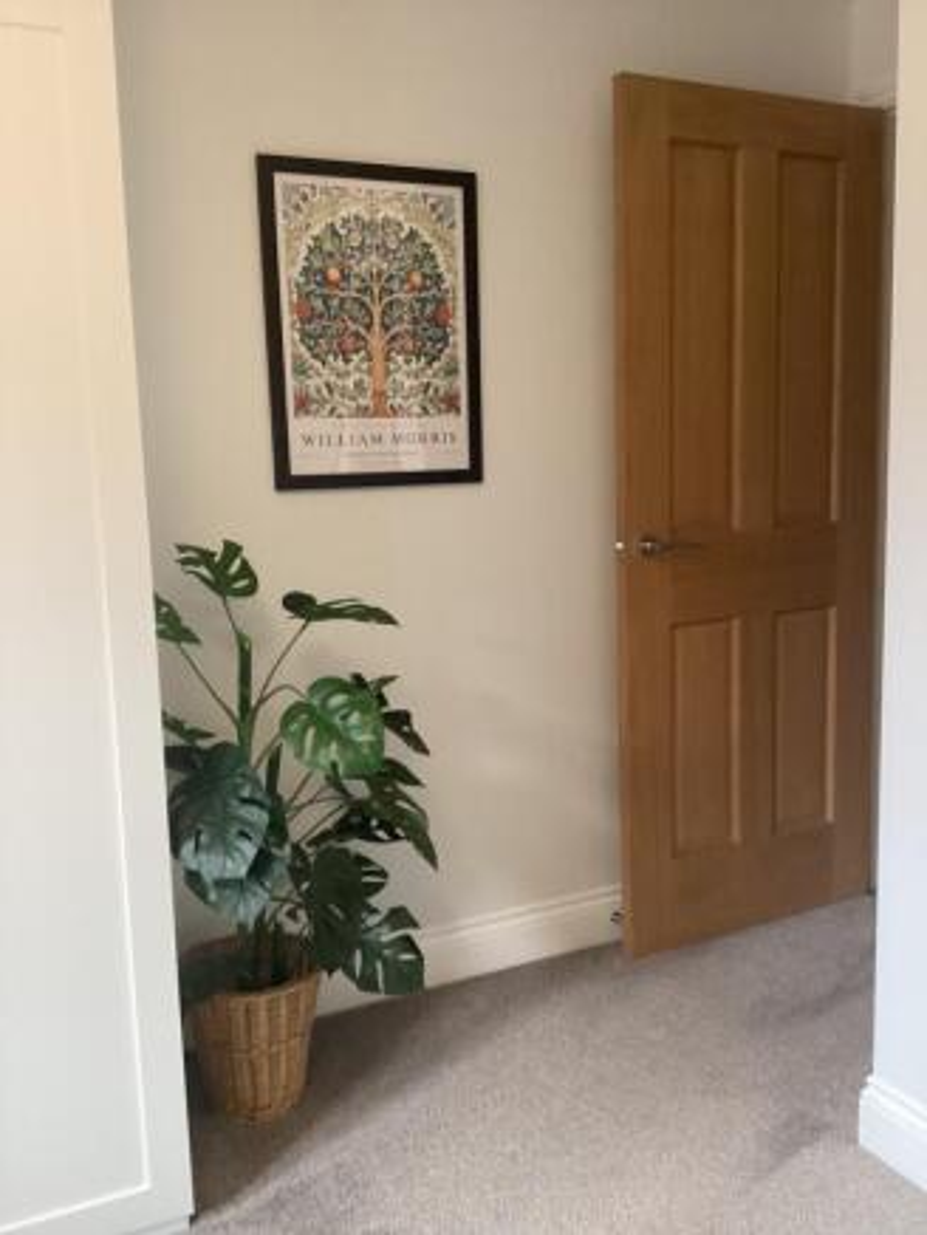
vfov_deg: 58.3
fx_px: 1106
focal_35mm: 31
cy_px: 618
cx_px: 464
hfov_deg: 45.5
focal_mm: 3.3
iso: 400
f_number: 2.4
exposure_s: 1/60
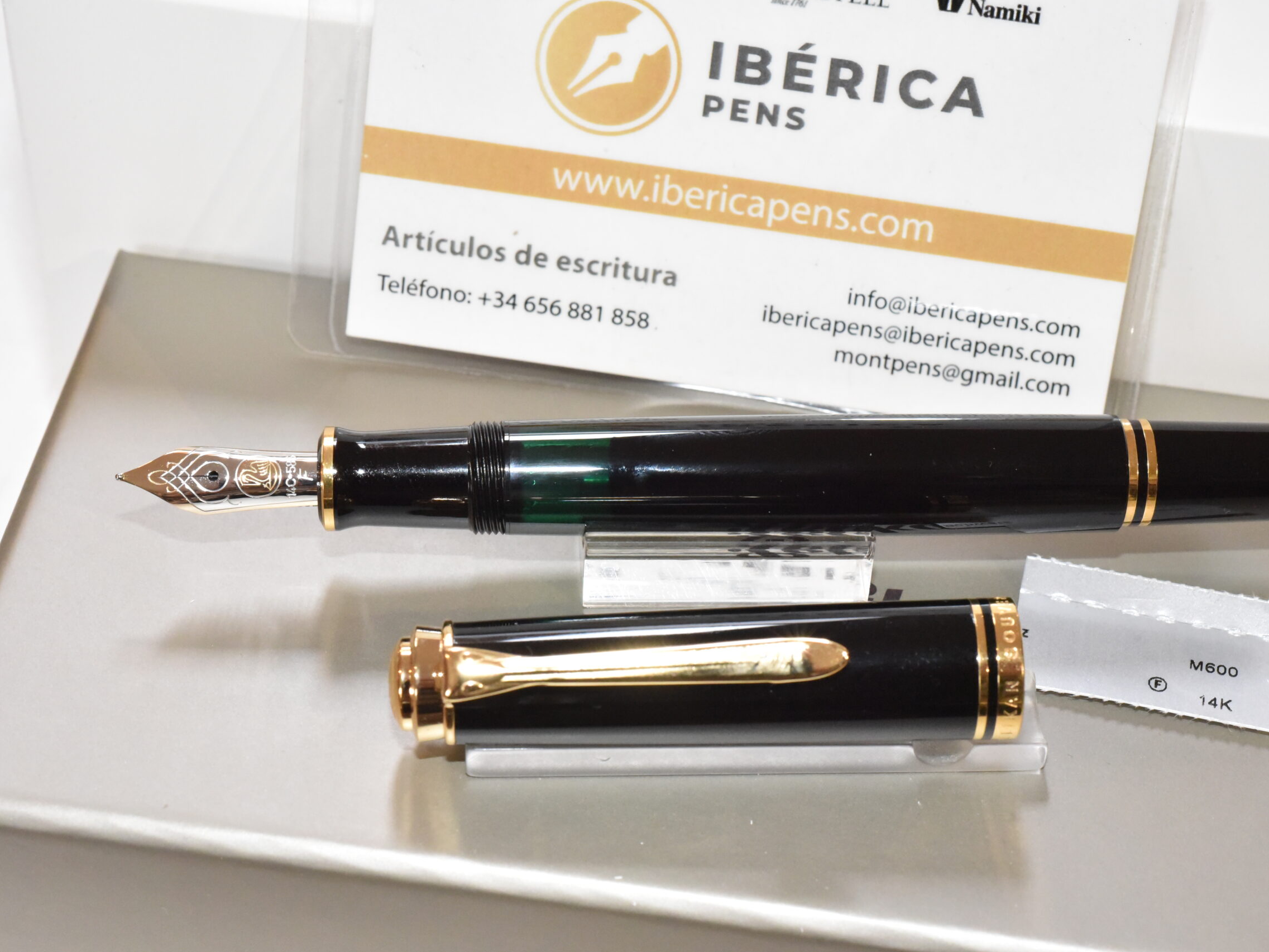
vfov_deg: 22.6
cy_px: 477
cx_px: 669
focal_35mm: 65
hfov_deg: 29.8
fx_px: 2383
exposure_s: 1/80
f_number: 18
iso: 11400
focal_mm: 60
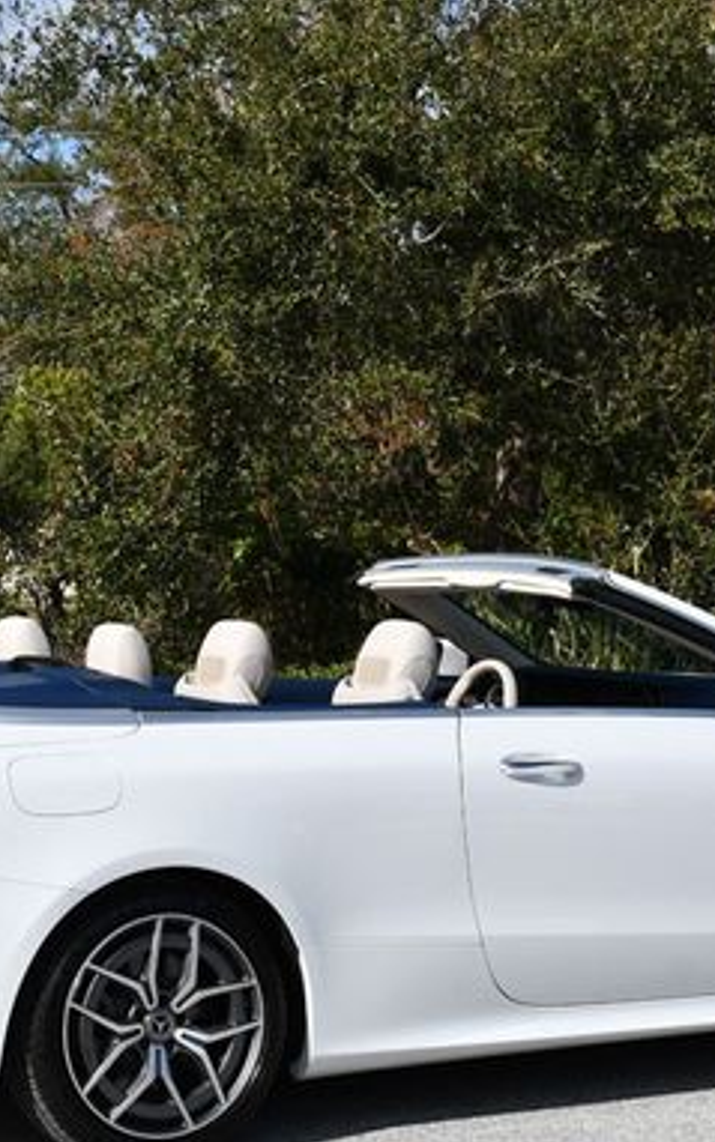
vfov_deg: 19.6
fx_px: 3302
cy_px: 637
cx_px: 377
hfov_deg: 12.4
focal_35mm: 106
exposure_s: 1/320
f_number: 9
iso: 100
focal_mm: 31
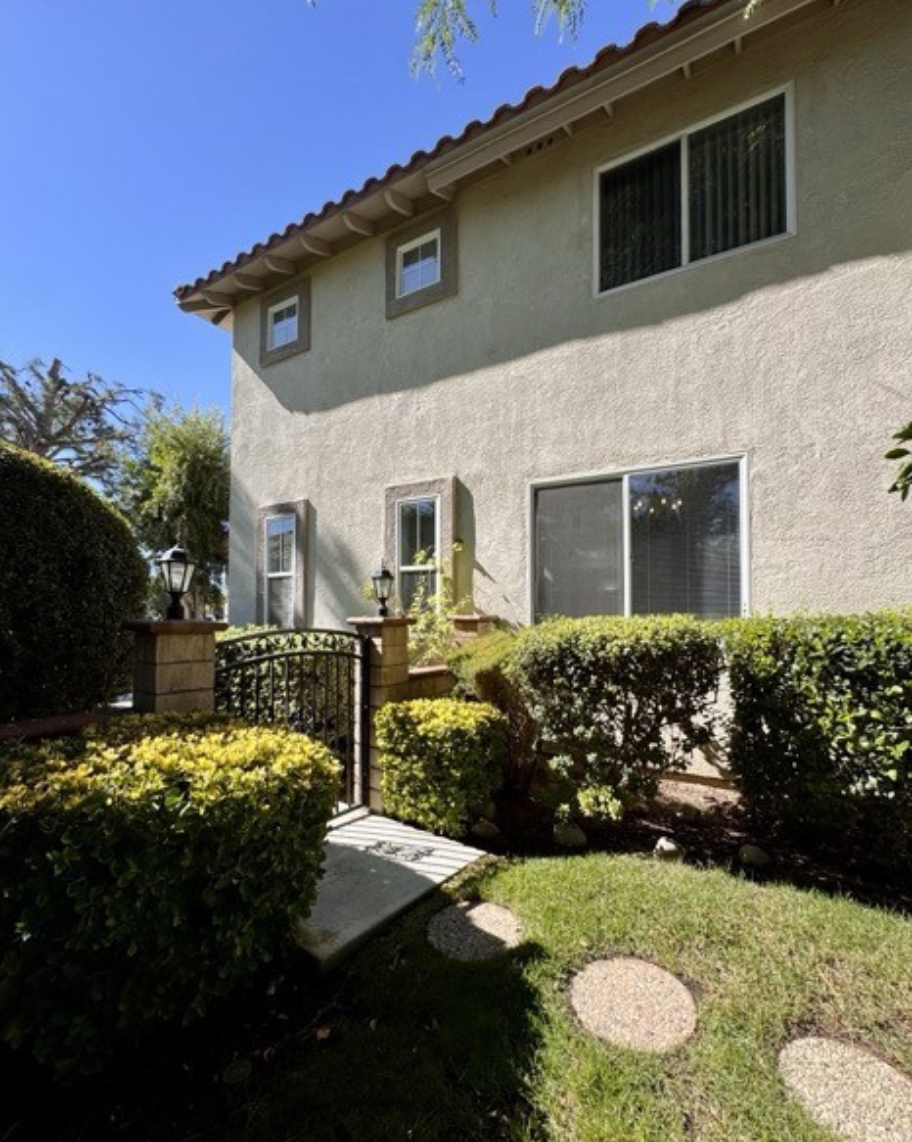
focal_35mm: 15
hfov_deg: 84.0
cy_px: 599
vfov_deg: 96.7
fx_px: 506
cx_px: 454
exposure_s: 1/1078
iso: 50
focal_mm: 2.22
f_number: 2.2
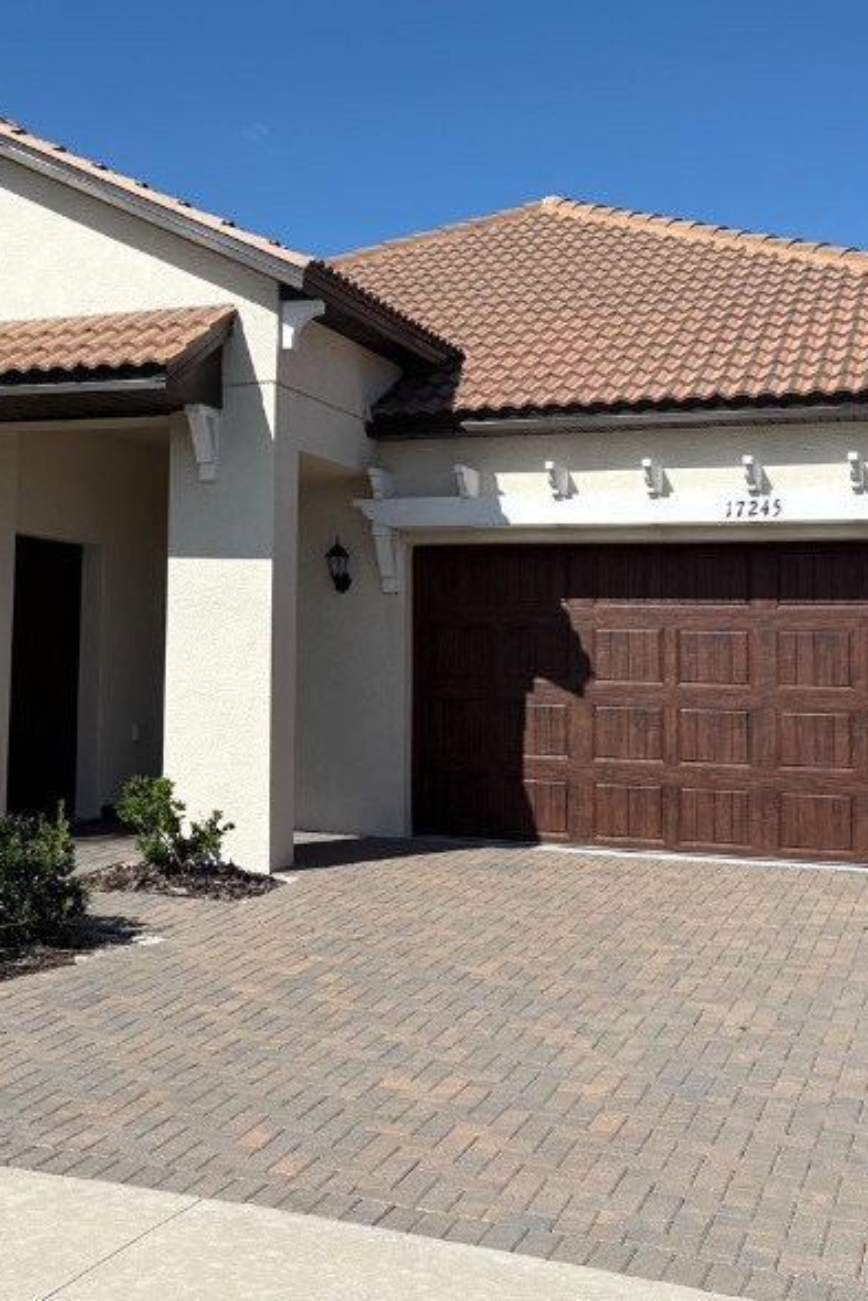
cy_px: 526
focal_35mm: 47
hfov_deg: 28.3
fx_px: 1699
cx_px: 221
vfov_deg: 41.7
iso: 50
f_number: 1.6
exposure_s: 1/4950
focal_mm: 5.96
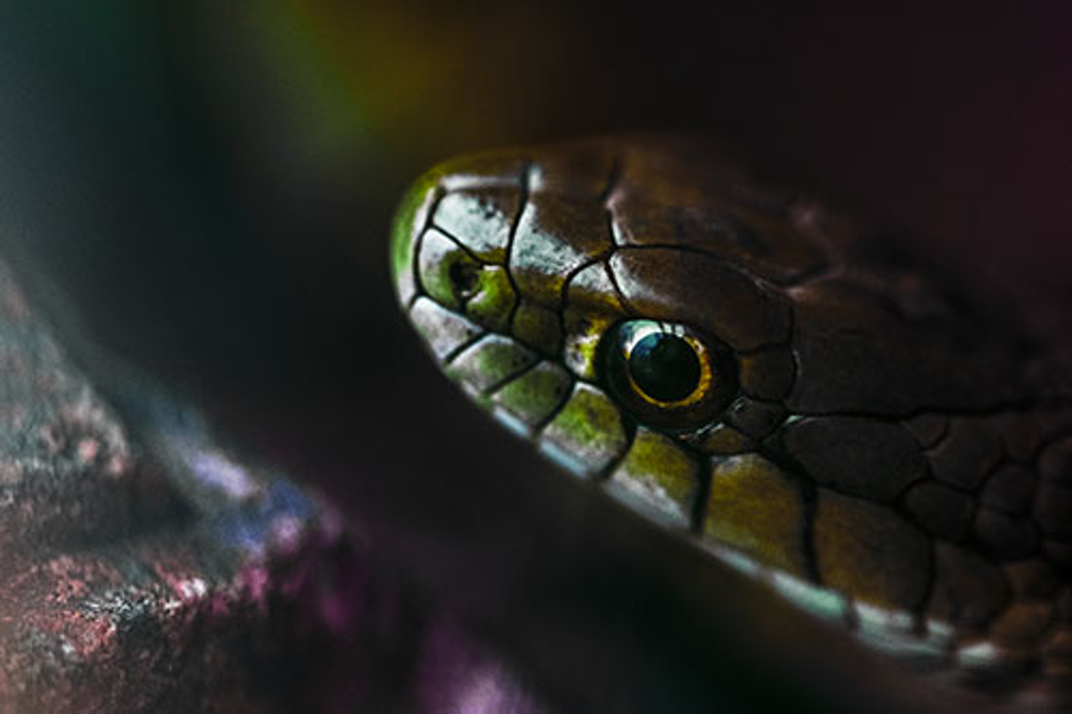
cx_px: 536
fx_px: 6251
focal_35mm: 210
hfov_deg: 9.8
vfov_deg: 6.5
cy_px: 357
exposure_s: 1/320
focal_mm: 210
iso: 2500
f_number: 9.5
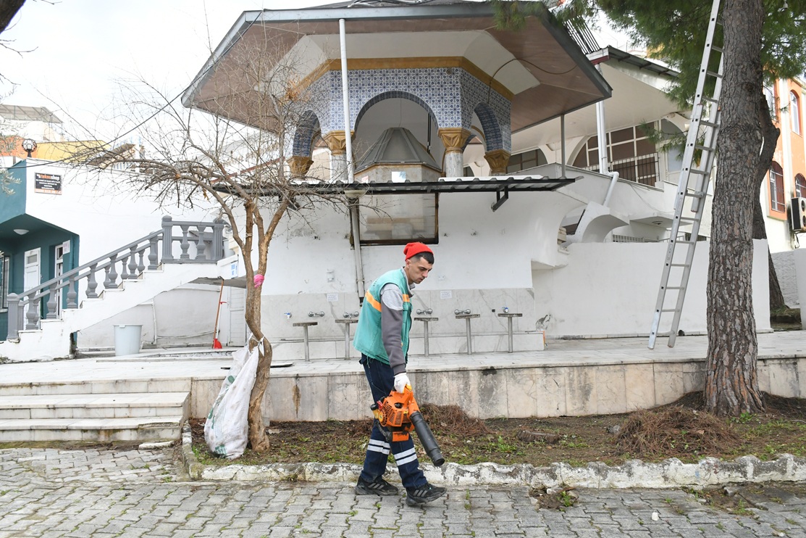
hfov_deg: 61.9
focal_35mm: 30
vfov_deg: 43.6
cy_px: 269
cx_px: 403
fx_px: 672
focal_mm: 20
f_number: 6.3
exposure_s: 1/800
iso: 1250
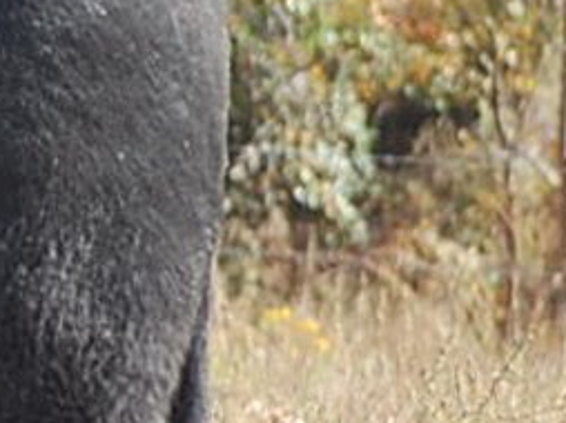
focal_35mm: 834
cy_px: 246
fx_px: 13624
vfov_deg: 1.8
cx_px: -1196
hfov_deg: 2.4
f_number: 5
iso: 400
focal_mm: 86
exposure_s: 1/400
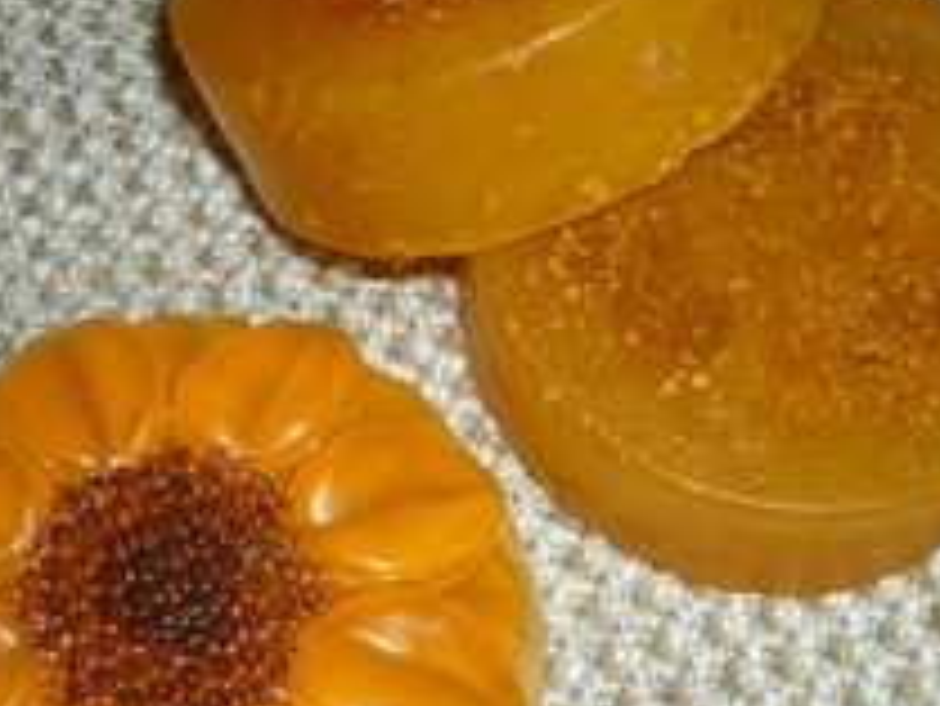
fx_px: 1929
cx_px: 481
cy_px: 369
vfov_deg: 20.7
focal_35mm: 71
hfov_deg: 27.4
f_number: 2.8
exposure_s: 1/30
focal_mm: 5.5
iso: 80
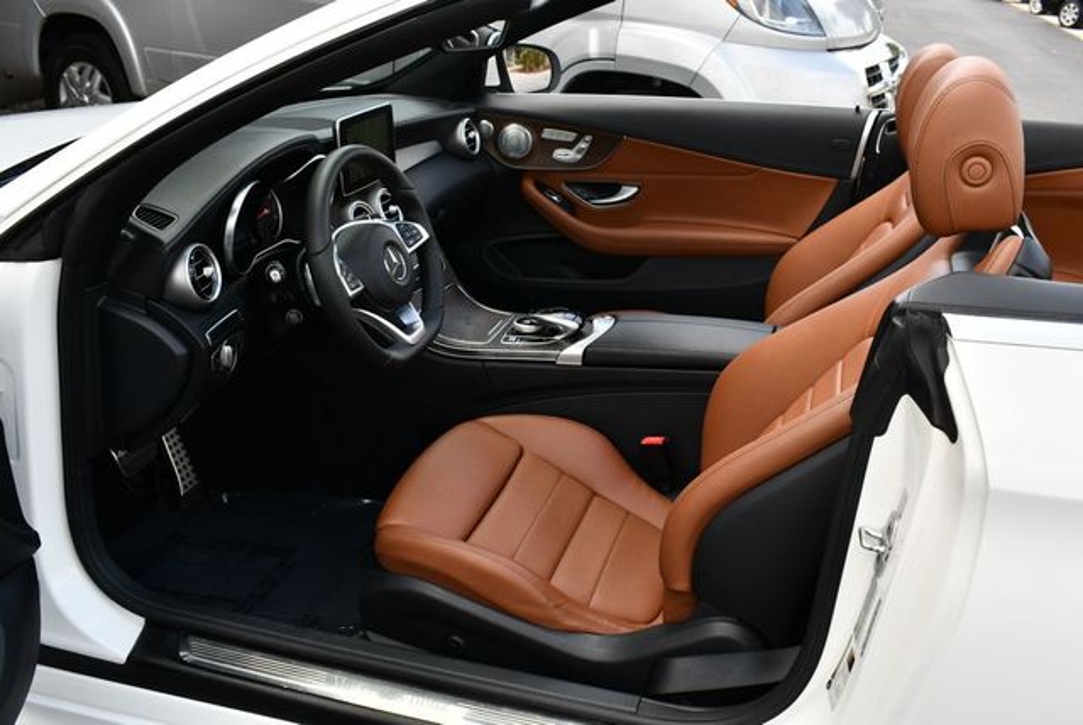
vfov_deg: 36.9
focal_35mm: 36
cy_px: 362
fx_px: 1084
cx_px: 542
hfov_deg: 53.1
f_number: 5.6
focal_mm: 18
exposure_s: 1/250
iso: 200
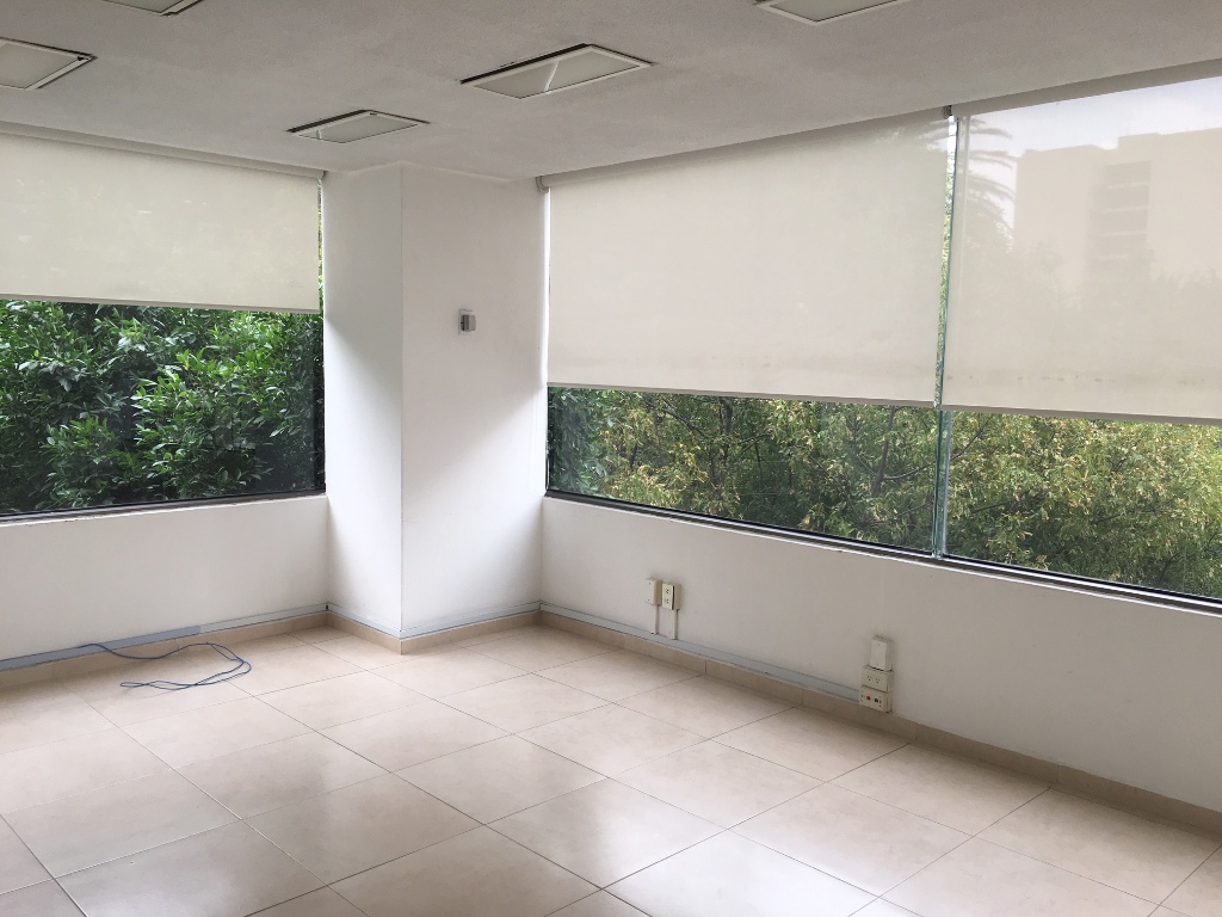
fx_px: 1024
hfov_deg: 61.7
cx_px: 611
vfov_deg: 48.2
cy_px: 458
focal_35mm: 29
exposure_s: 1/60
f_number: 2.2
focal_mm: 4.15
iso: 32
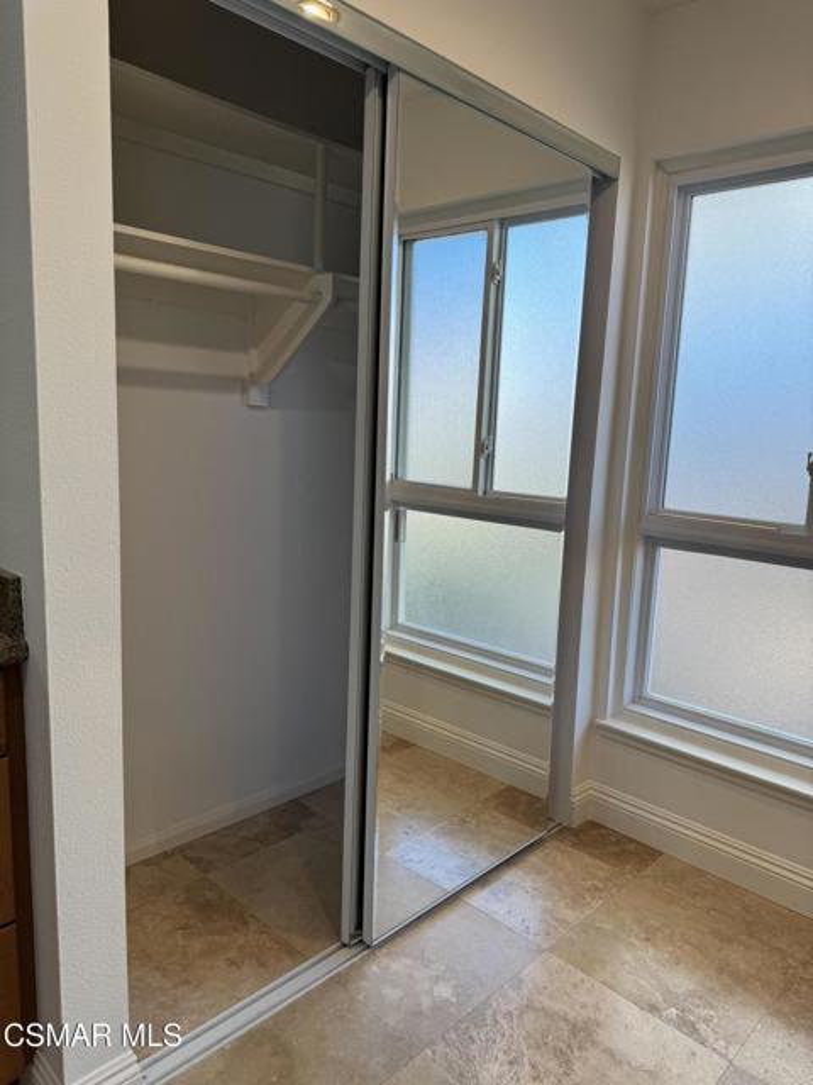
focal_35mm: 24
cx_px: 406
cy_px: 542
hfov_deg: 56.8
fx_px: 752
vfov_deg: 71.6
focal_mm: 6.76
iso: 80
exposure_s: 1/285
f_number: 1.78
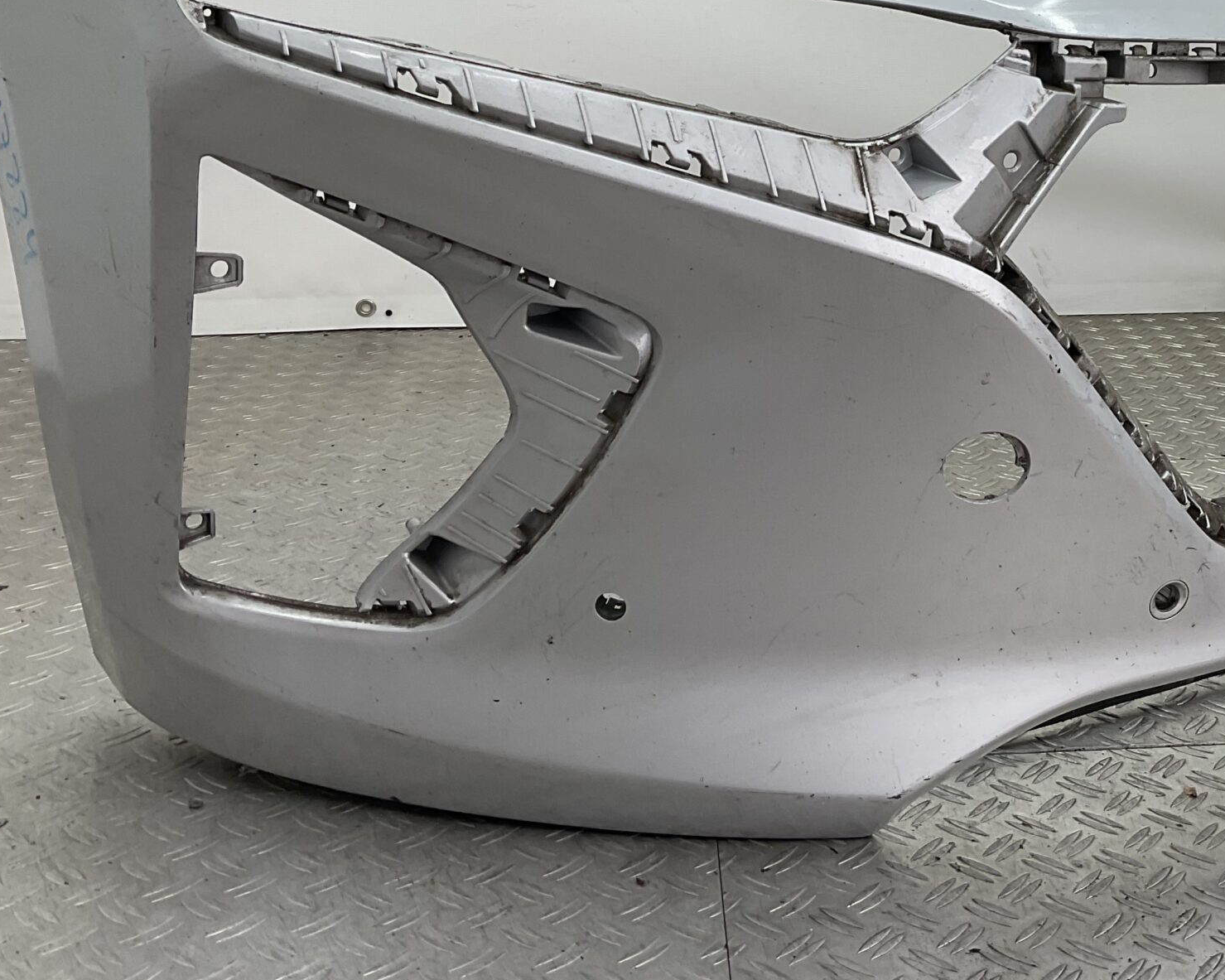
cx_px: 931
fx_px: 1776
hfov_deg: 37.1
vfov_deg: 30.1
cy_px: 191
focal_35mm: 49
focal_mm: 3
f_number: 1.8
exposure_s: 1/120
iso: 16
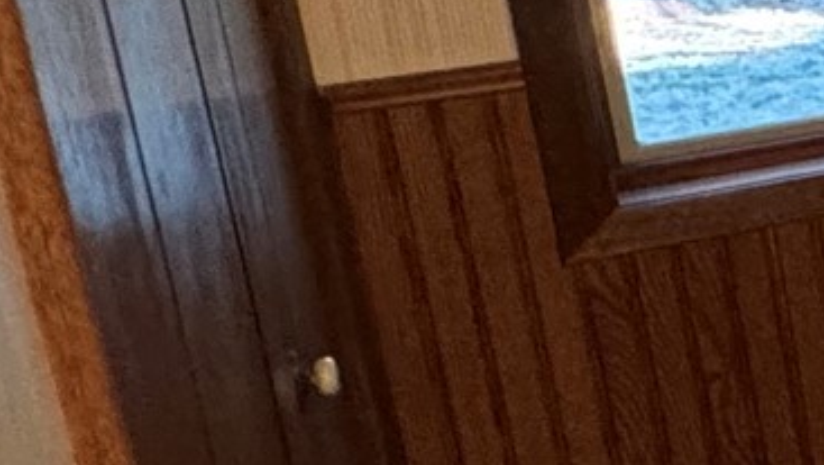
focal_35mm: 85
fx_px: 1858
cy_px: -16
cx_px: 2189
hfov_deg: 13.4
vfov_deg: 14.0
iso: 500
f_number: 2.2
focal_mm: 2.22
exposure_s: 1/60
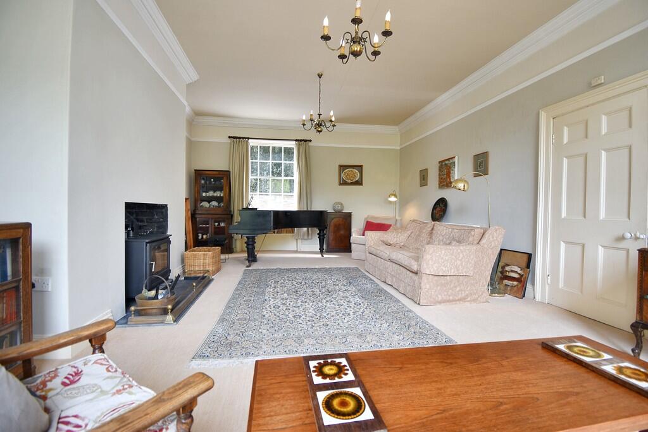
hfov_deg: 100.4
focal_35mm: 15
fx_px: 270
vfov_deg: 77.3
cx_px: 324
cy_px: 216
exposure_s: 1/15
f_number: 4.5
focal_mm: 10
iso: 110
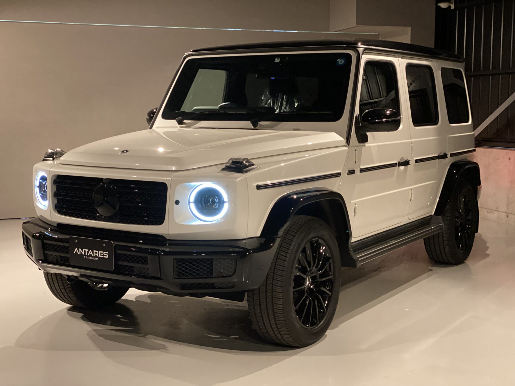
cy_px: 193
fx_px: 774
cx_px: 258
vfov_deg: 28.0
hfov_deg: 36.8
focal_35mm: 52
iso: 400
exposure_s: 1/21
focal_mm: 6
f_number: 2
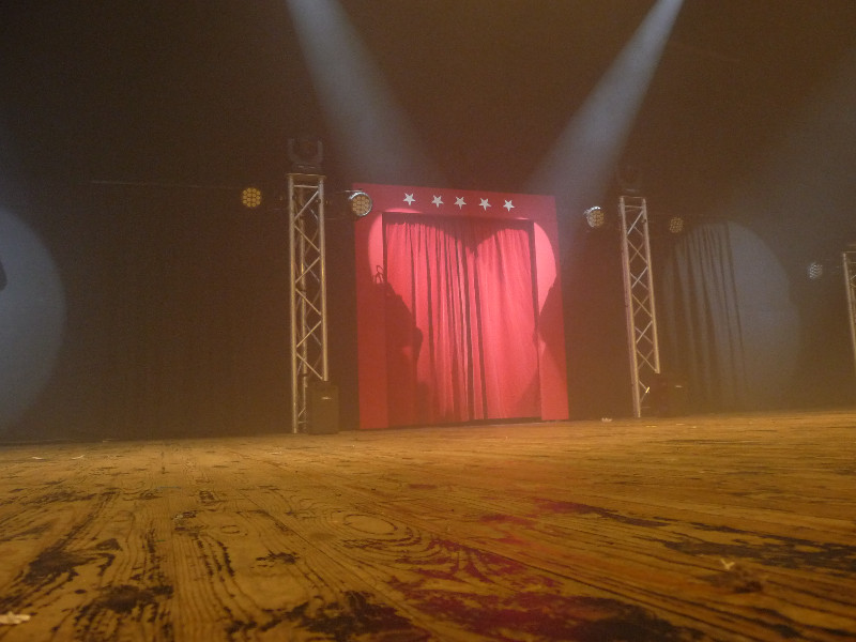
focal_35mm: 30
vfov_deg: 46.8
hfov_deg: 60.0
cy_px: 321
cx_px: 428
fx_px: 742
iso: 400
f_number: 3.4
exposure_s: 1/25
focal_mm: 5
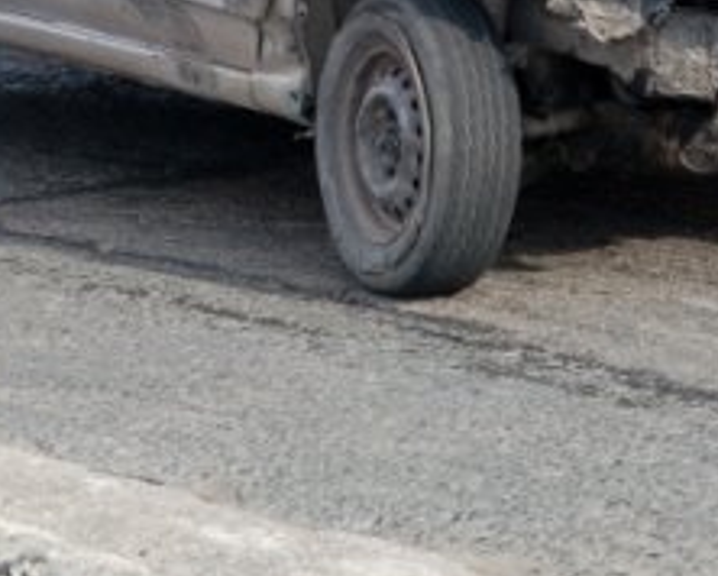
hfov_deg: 6.1
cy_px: -97
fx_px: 6721
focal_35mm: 316
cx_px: 527
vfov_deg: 4.9
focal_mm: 78
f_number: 5.6
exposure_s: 1/800
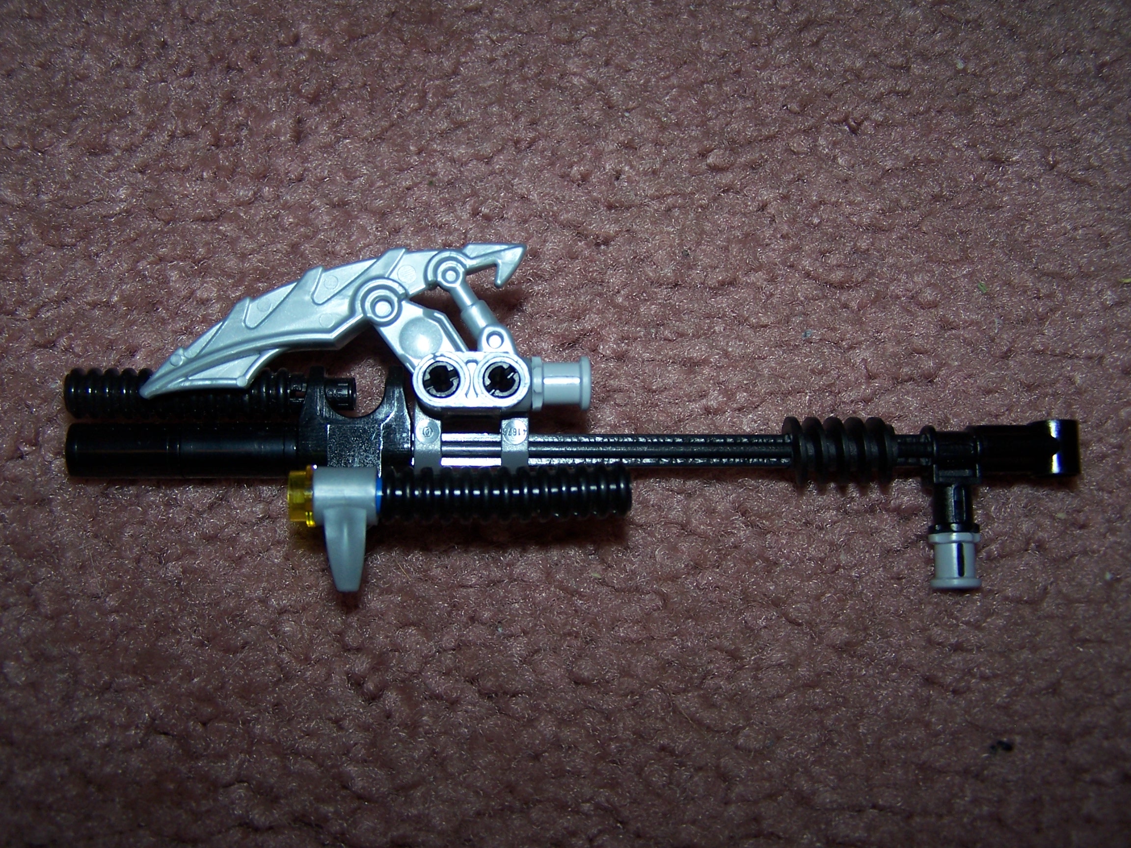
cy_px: 424
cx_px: 566
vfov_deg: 36.0
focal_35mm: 40
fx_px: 1307
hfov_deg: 46.8
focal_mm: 6.7
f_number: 2.8
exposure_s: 1/45
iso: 80
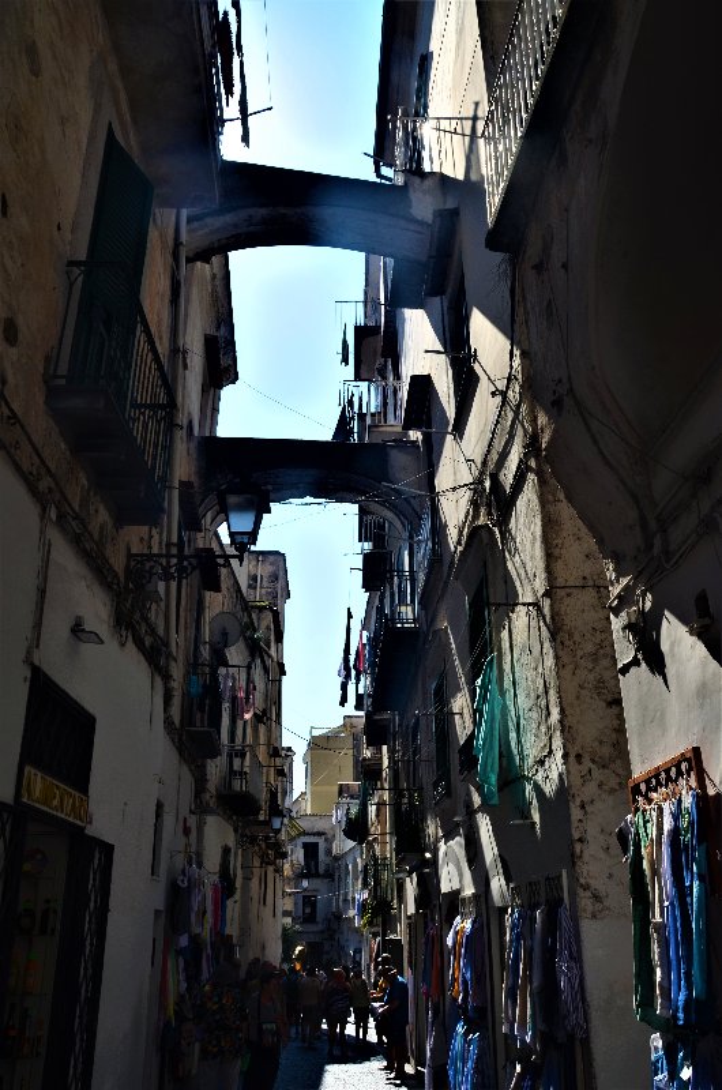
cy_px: 545
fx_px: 816
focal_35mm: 27
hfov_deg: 47.7
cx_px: 361
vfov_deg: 67.5
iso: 180
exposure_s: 1/125
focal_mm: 18
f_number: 11
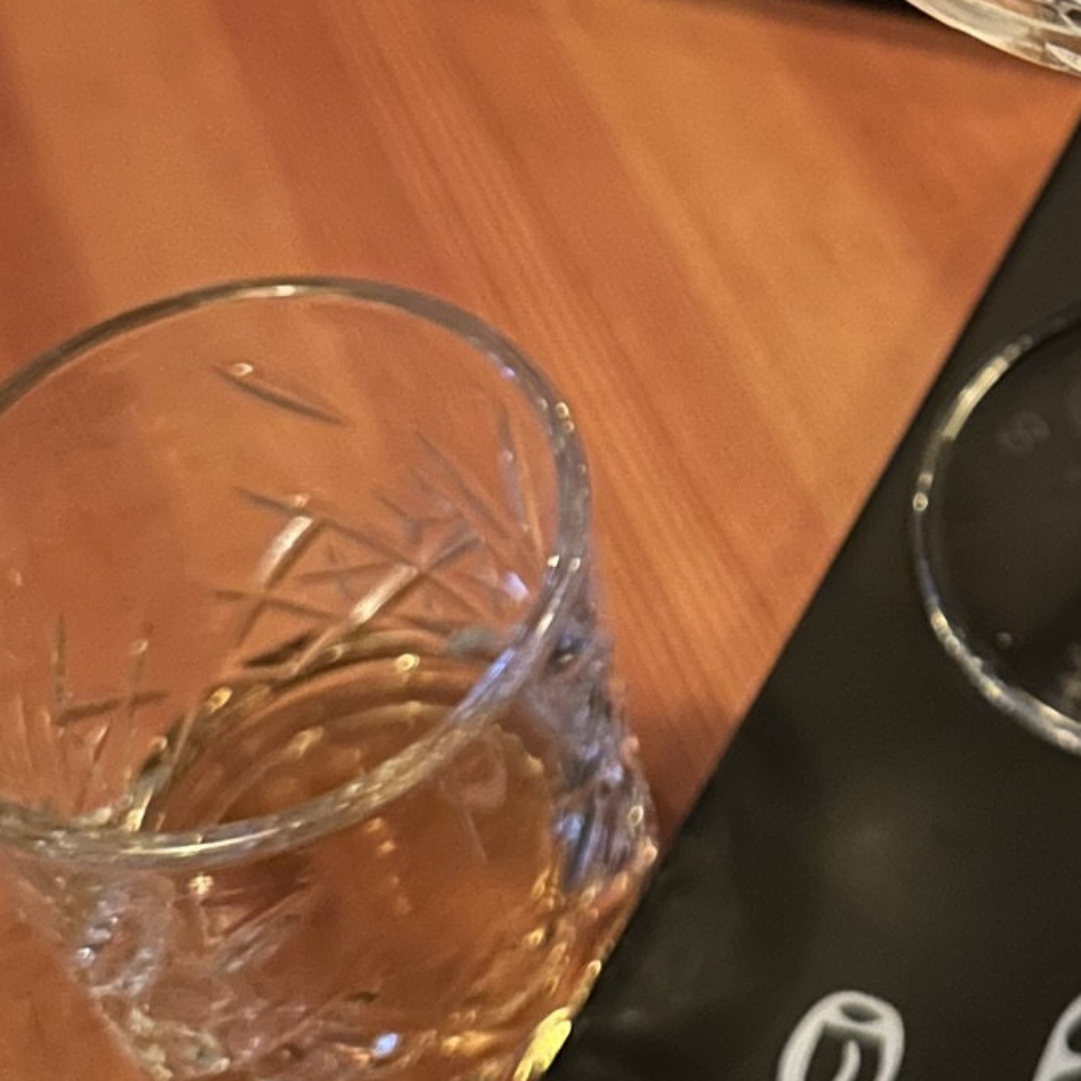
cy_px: 181
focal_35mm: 64
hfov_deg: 25.2
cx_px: 1151
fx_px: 2261
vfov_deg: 26.3
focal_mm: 6.86
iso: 1000
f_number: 1.78
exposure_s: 1/12
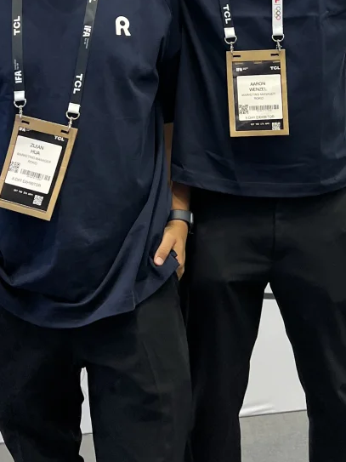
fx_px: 920
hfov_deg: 21.3
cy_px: 38
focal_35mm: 69
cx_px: 187
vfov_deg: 27.1
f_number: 1.5
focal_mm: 5.7
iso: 64
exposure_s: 1/100
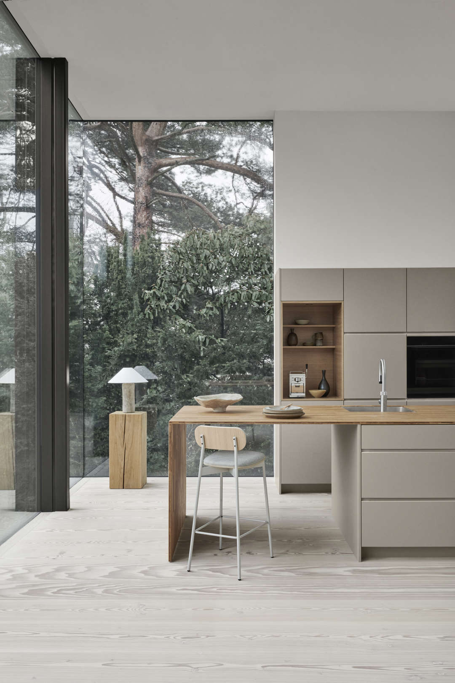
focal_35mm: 32
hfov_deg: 41.1
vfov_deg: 58.7
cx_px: 228
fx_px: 607
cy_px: 342
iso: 400
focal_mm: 32
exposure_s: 1/2.5
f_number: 18
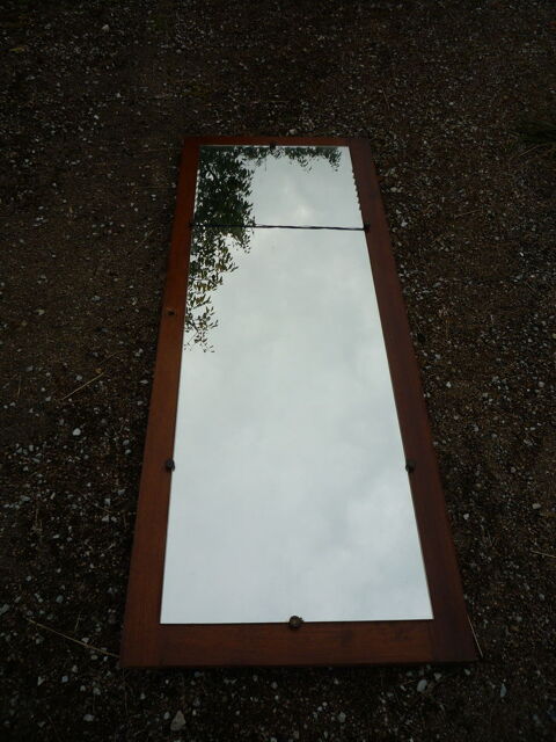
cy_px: 371
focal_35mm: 30
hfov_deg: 46.8
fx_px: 642
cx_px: 278
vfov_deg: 60.0
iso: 100
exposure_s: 1/400
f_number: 4
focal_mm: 5.2
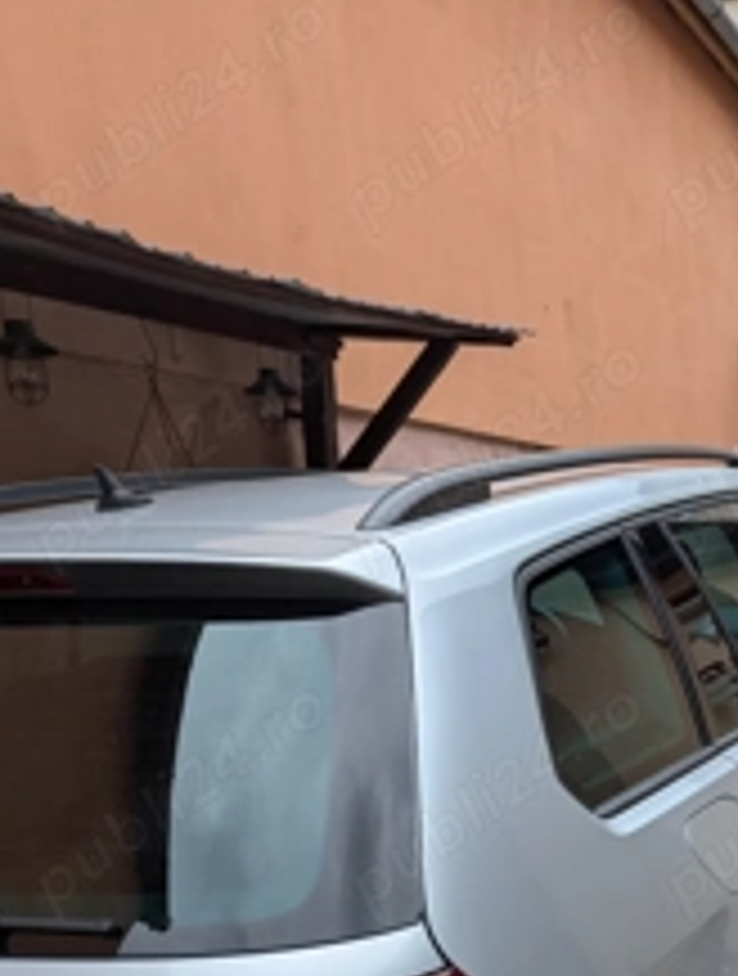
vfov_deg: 39.9
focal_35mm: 44
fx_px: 1245
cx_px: 652
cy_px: 868
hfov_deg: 31.6
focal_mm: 6.81
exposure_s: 1/967
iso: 44
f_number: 1.85
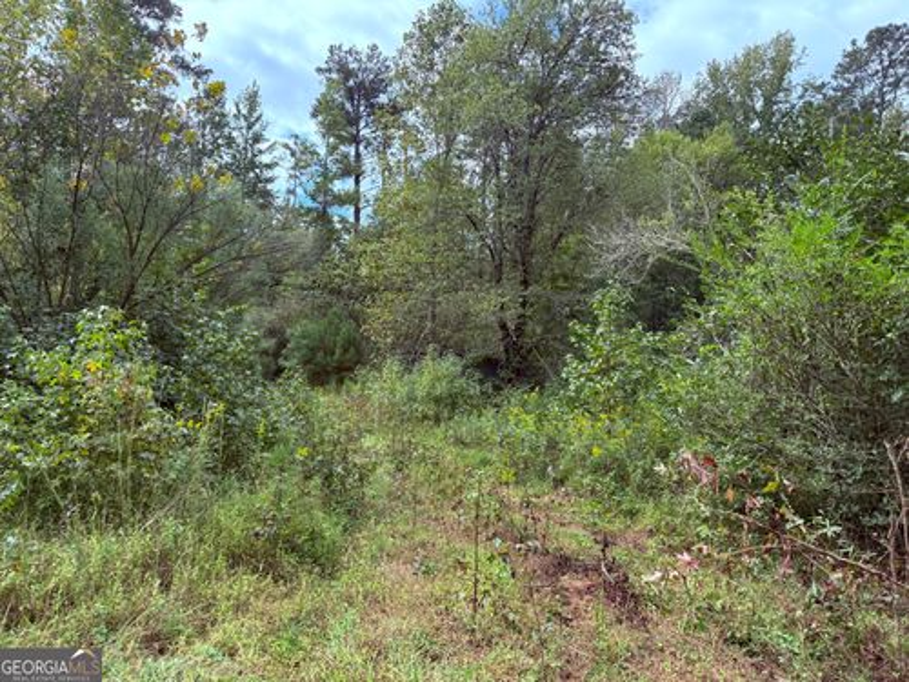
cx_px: 454
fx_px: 630
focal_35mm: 24
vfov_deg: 56.8
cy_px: 341
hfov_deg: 71.6
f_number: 1.78
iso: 100
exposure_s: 1/1727
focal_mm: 6.76
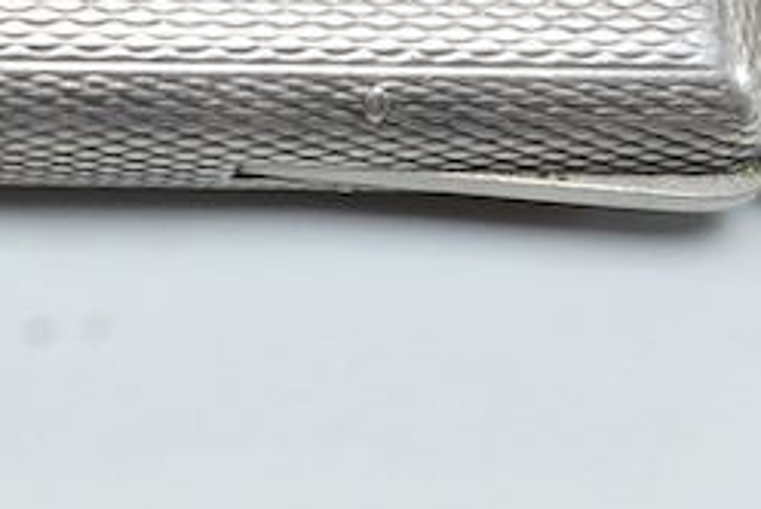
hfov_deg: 12.4
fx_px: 3450
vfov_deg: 8.2
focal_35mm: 163
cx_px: 0
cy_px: -365
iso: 2500
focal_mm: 30
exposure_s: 1/60
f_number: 18
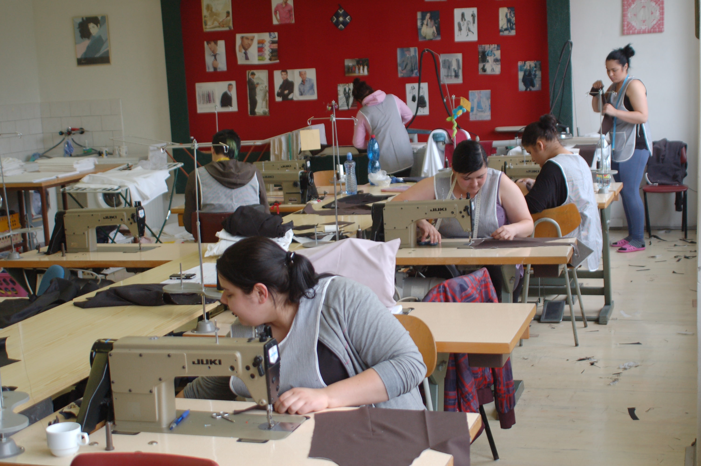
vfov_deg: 22.6
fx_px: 1167
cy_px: 233
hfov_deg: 33.4
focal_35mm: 60
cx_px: 350
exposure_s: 1/125
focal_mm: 40
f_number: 4.2
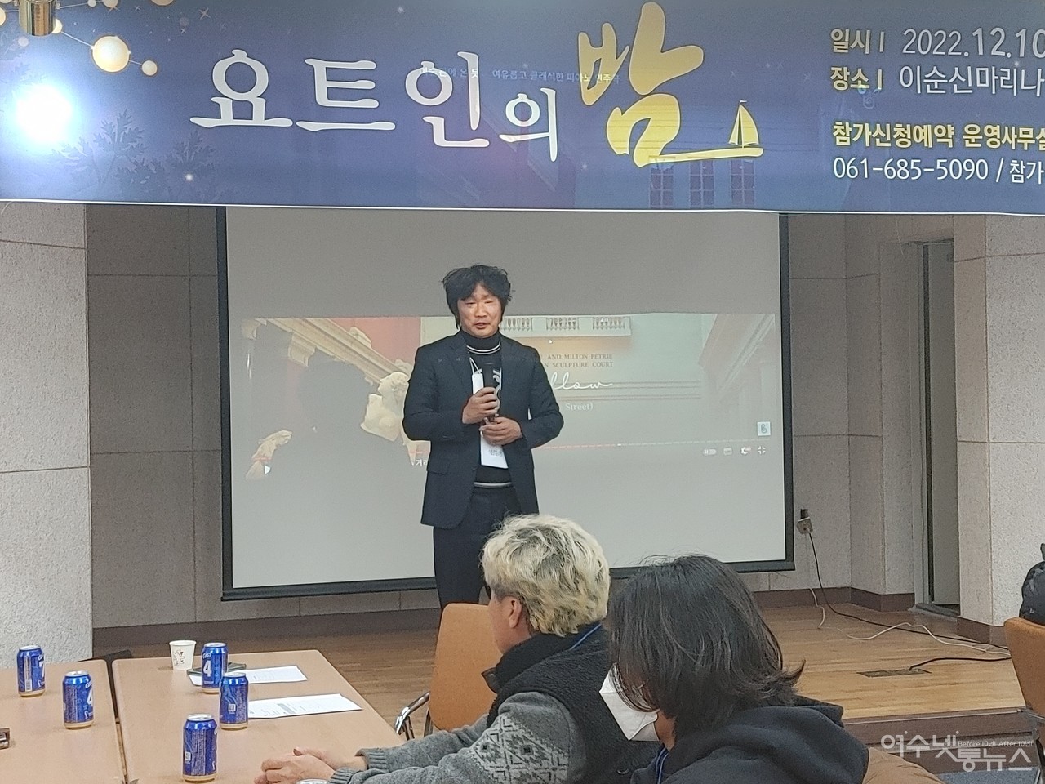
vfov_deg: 28.0
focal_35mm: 52
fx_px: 1570
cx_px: 522
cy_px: 392
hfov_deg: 36.8
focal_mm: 4.81
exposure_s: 1/120
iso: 250
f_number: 1.8
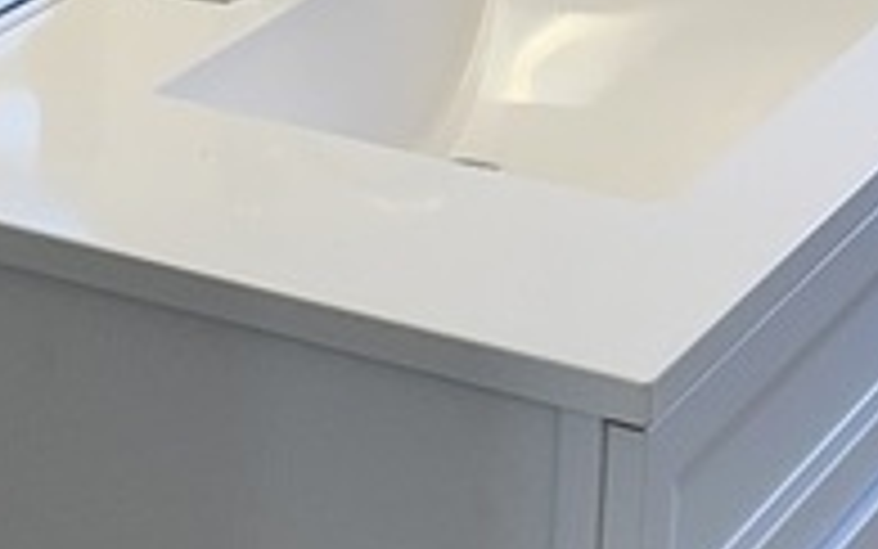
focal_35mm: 153
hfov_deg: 13.6
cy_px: -36
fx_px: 3662
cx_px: 284
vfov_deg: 8.5
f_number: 1.5
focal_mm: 5.7
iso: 40
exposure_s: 1/120
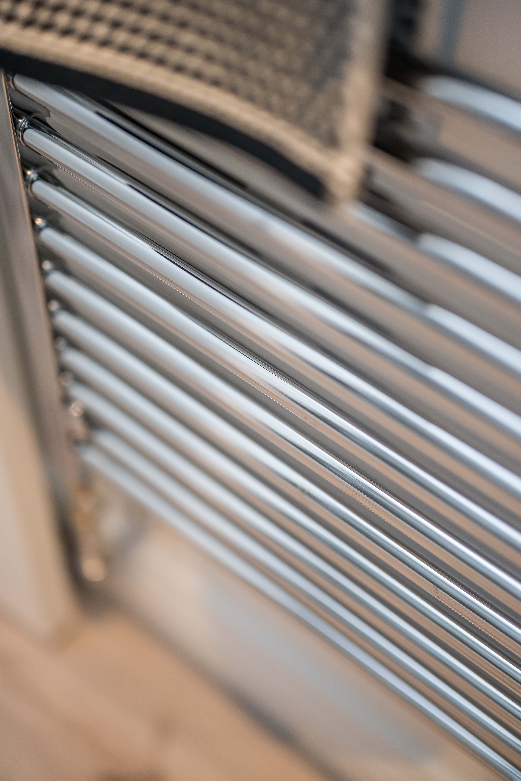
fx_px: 1085
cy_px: 390
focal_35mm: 50
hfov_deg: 27.0
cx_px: 260
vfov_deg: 39.6
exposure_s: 1/100
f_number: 1.2
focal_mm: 50
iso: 720
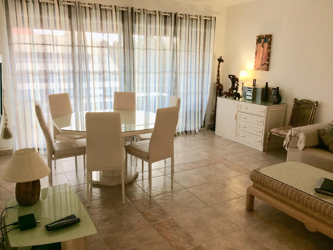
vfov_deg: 48.2
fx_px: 279
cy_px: 125
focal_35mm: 29
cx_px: 166
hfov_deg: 61.7
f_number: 2.2
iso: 64
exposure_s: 1/100
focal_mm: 4.15
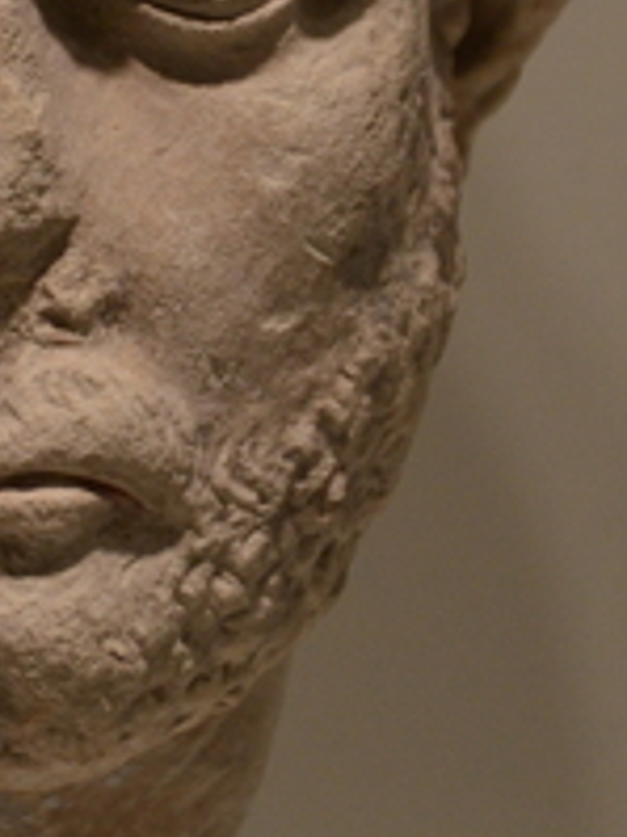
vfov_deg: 4.8
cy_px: -17
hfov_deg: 3.6
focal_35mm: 413
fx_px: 9985
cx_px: -25
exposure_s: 1/320
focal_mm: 86
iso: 1000
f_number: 5.6
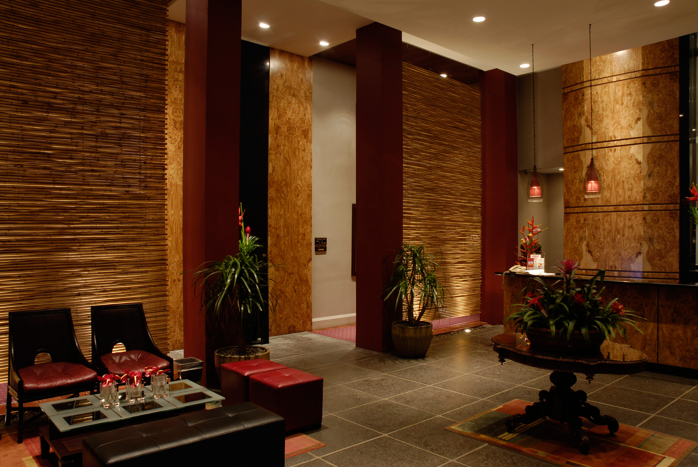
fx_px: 524
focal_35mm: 27
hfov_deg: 67.3
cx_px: 349
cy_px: 234
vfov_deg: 48.0
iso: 100
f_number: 8
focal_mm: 18
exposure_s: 5
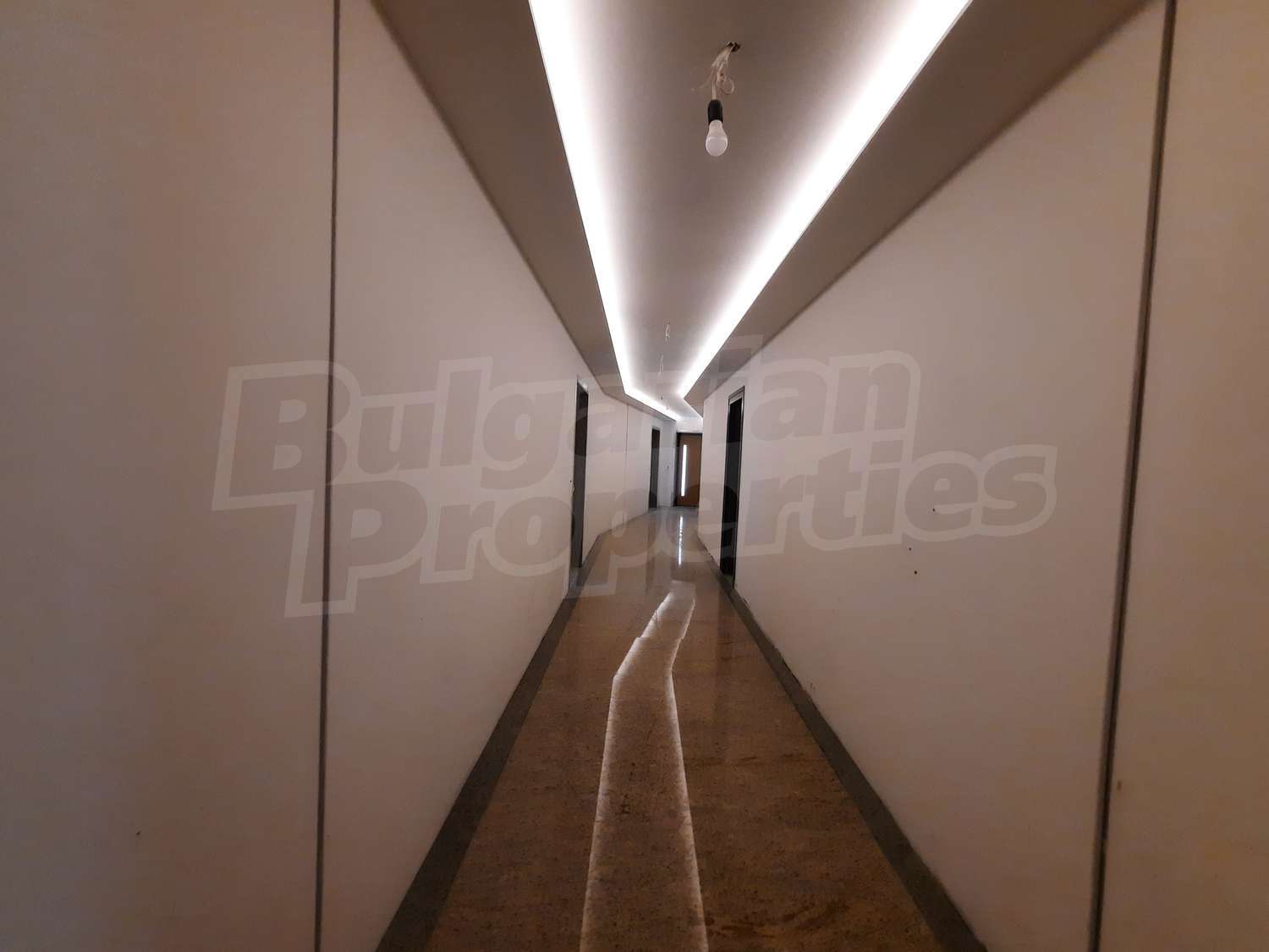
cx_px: 634
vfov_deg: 89.9
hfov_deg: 106.2
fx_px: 477
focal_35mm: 13
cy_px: 476
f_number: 2.2
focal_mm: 1.74
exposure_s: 1/50
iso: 200
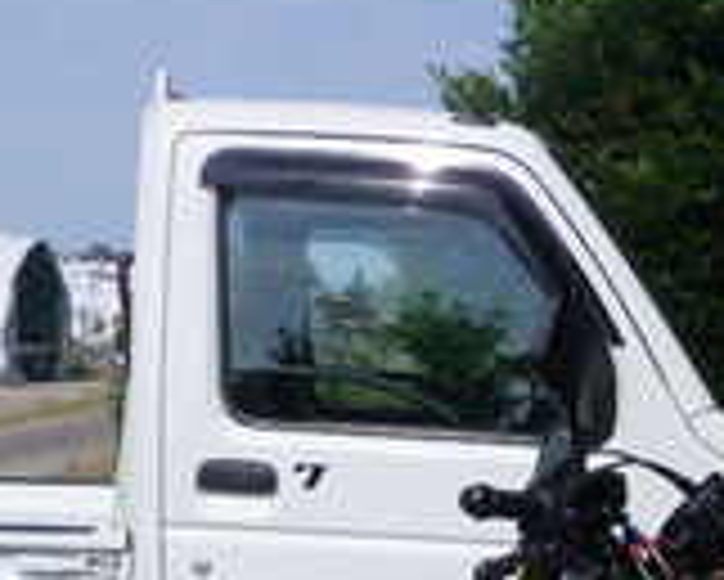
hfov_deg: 22.4
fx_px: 1822
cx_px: 252
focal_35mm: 85
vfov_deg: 17.1
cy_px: 740
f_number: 4.2
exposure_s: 1/500
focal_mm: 5
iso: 64
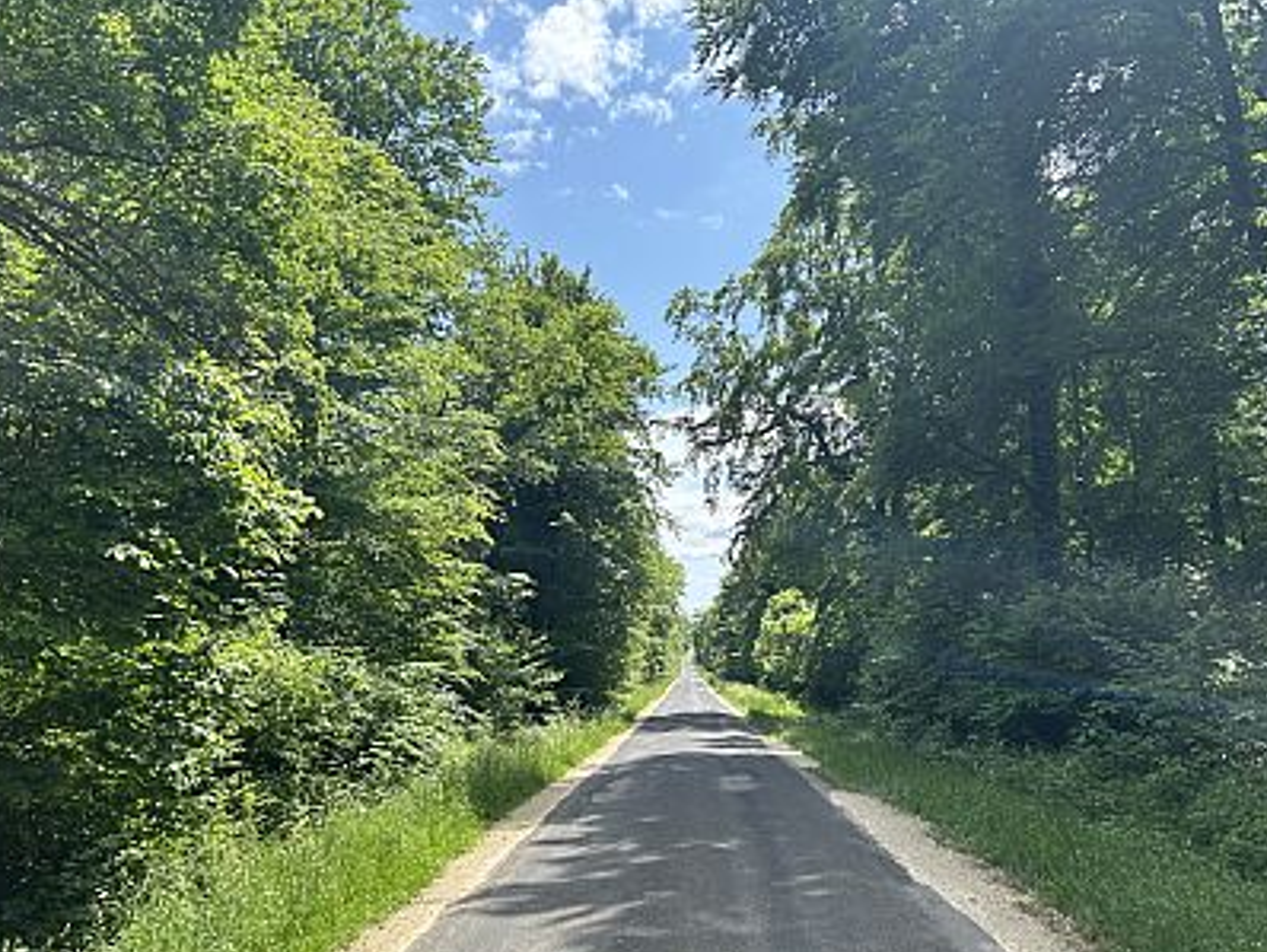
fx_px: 1062
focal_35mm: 29
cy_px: 508
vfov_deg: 48.2
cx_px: 662
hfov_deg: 61.6
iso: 50
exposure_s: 1/1698
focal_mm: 5.7
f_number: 1.5
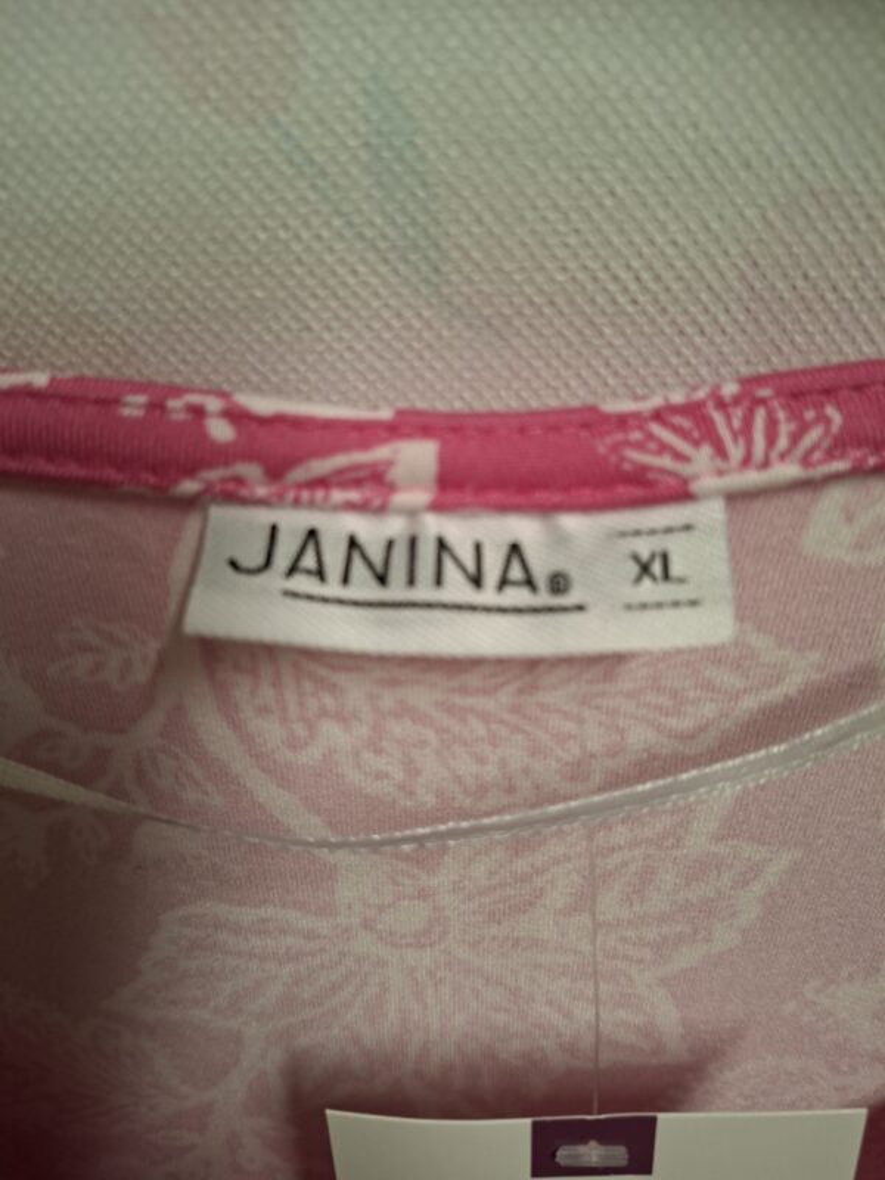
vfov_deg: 73.9
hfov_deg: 58.9
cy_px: 590
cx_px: 442
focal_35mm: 23
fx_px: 784
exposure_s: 1/60
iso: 200
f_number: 1.8
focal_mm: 5.54
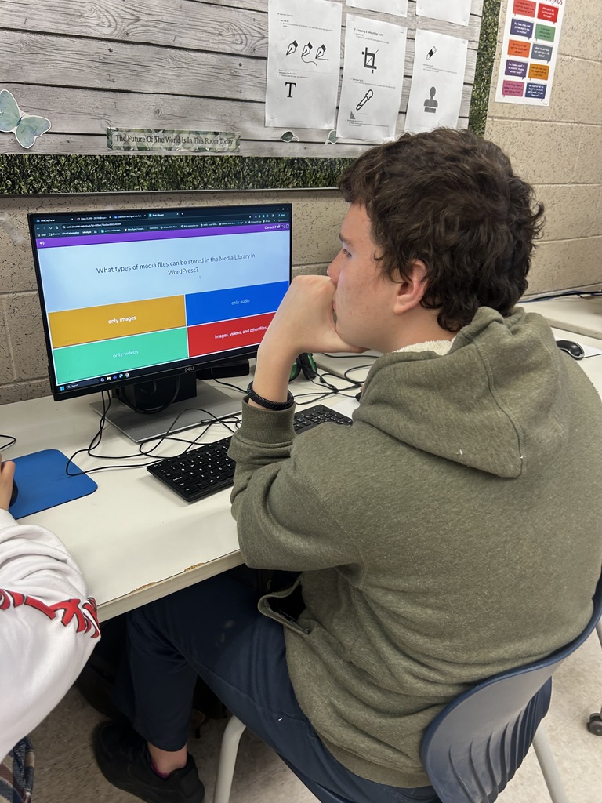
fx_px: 603
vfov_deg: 67.3
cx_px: 301
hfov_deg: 53.1
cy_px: 402
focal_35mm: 26
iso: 80
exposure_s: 1/60
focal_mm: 5.7
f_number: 1.5
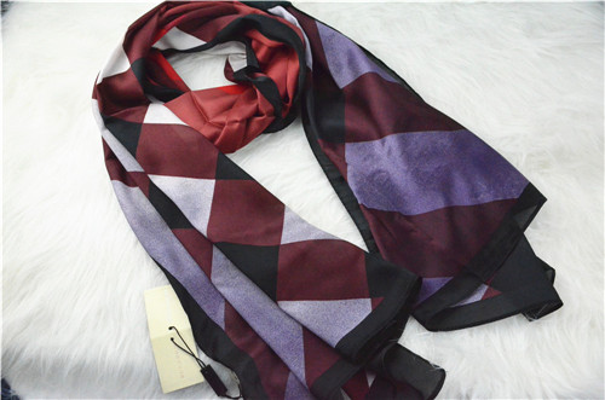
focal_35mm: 36
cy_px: 200
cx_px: 302
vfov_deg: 36.7
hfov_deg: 53.2
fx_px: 604
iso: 6400
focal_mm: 24
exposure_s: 1/640
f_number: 13
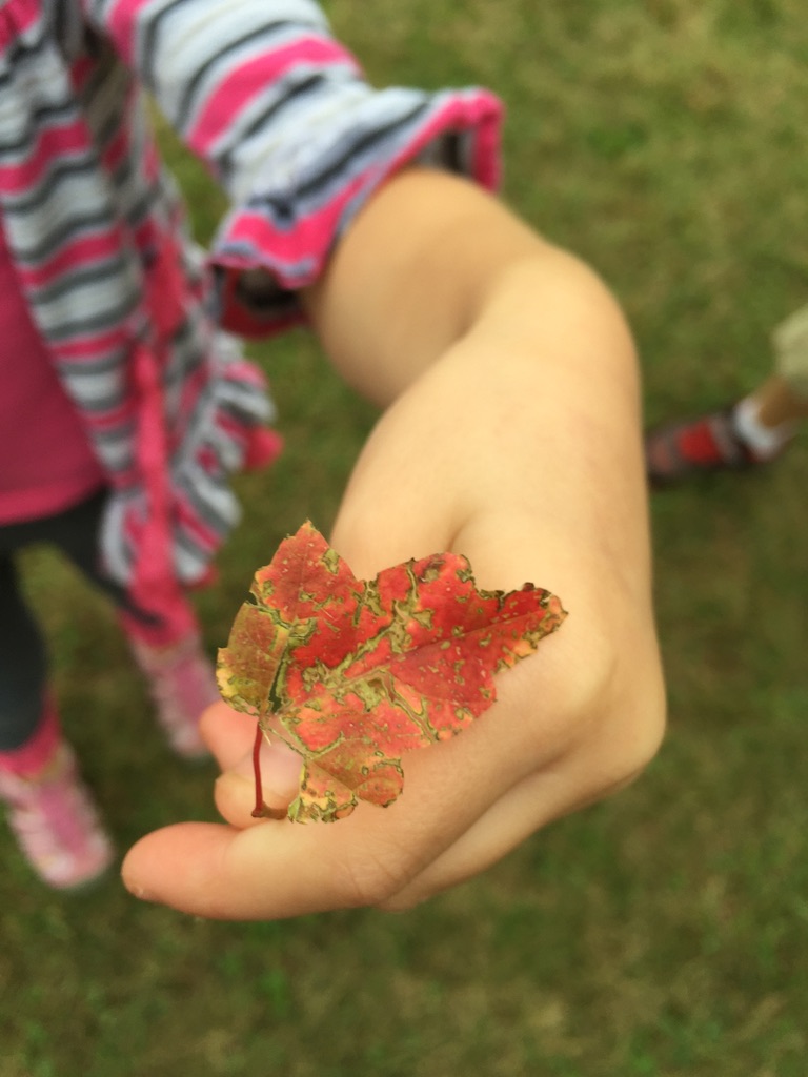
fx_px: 903
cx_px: 404
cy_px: 538
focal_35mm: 29
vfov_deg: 61.7
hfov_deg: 48.2
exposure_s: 1/366
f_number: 2.2
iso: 32
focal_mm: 4.15
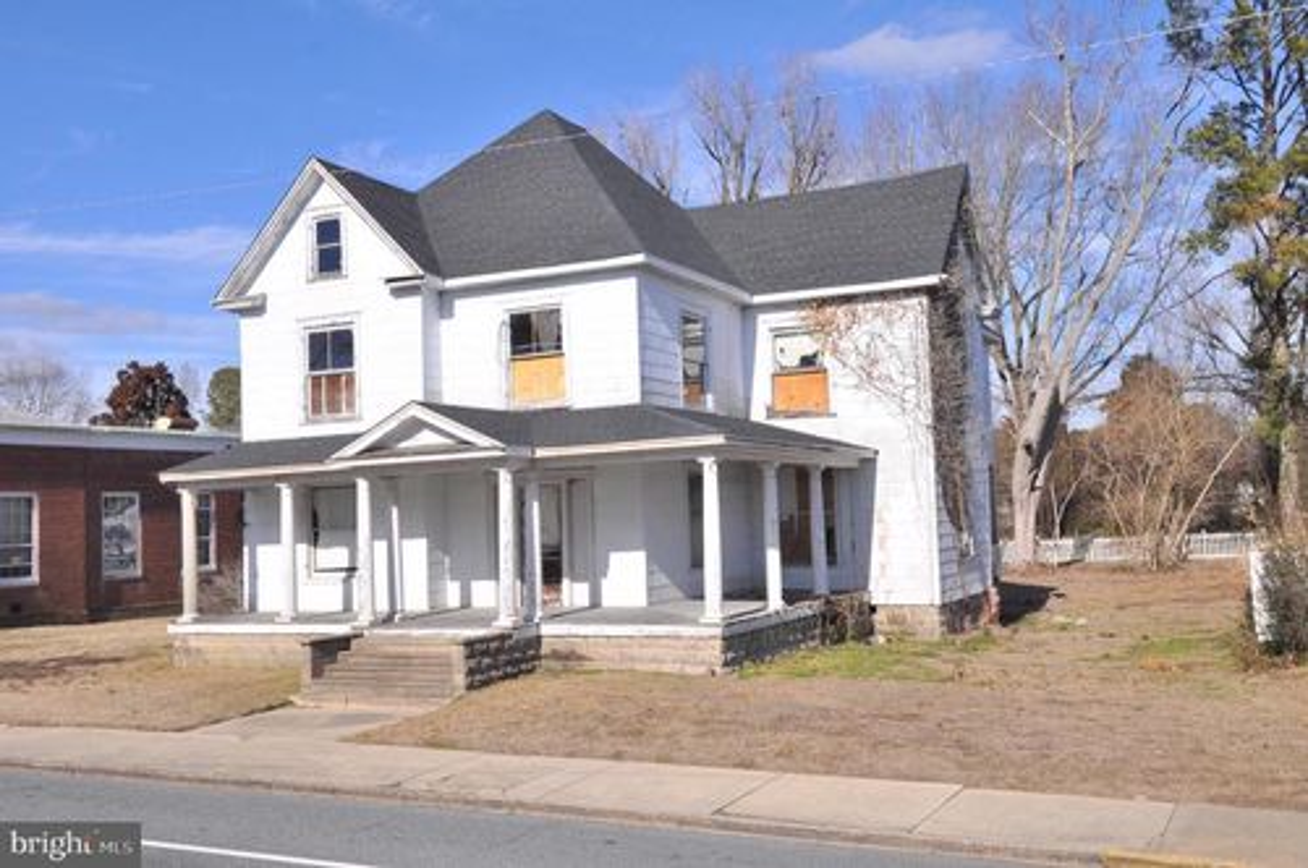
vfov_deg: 39.9
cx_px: 654
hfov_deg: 57.3
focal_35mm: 33
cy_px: 434
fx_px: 1197
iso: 200
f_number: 11
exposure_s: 1/500
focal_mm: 22
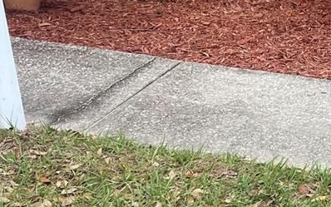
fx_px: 749
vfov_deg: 15.7
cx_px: 368
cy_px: 51
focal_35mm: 83
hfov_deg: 23.3
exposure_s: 1/998
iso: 32
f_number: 1.8
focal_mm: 4.25
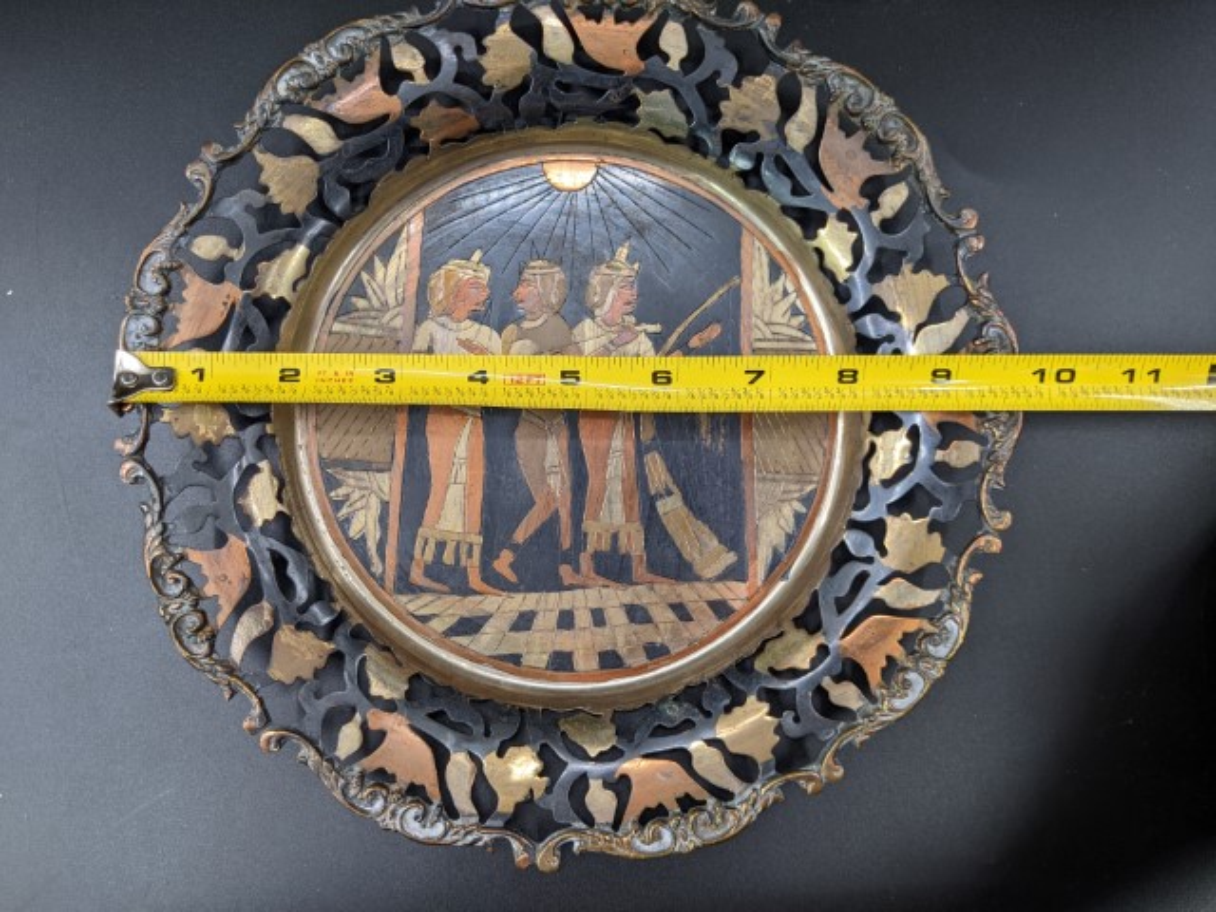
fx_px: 948
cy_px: 456
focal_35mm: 27
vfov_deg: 51.4
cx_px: 608
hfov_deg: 65.3
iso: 54
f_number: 1.8
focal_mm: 4.44
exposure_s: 1/120
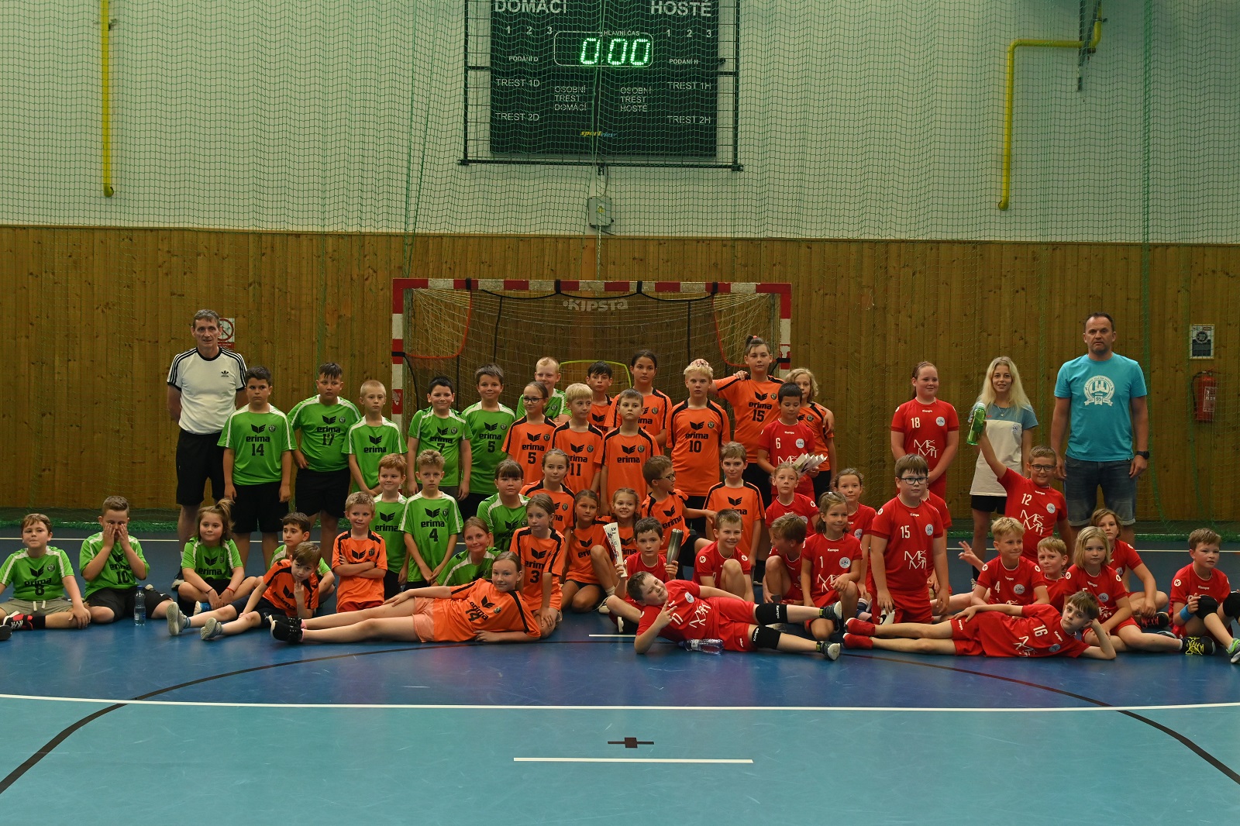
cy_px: 413
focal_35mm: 52
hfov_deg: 37.9
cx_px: 620
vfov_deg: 25.7
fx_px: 1808
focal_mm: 35
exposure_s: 1/160
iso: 1000
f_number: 5.6
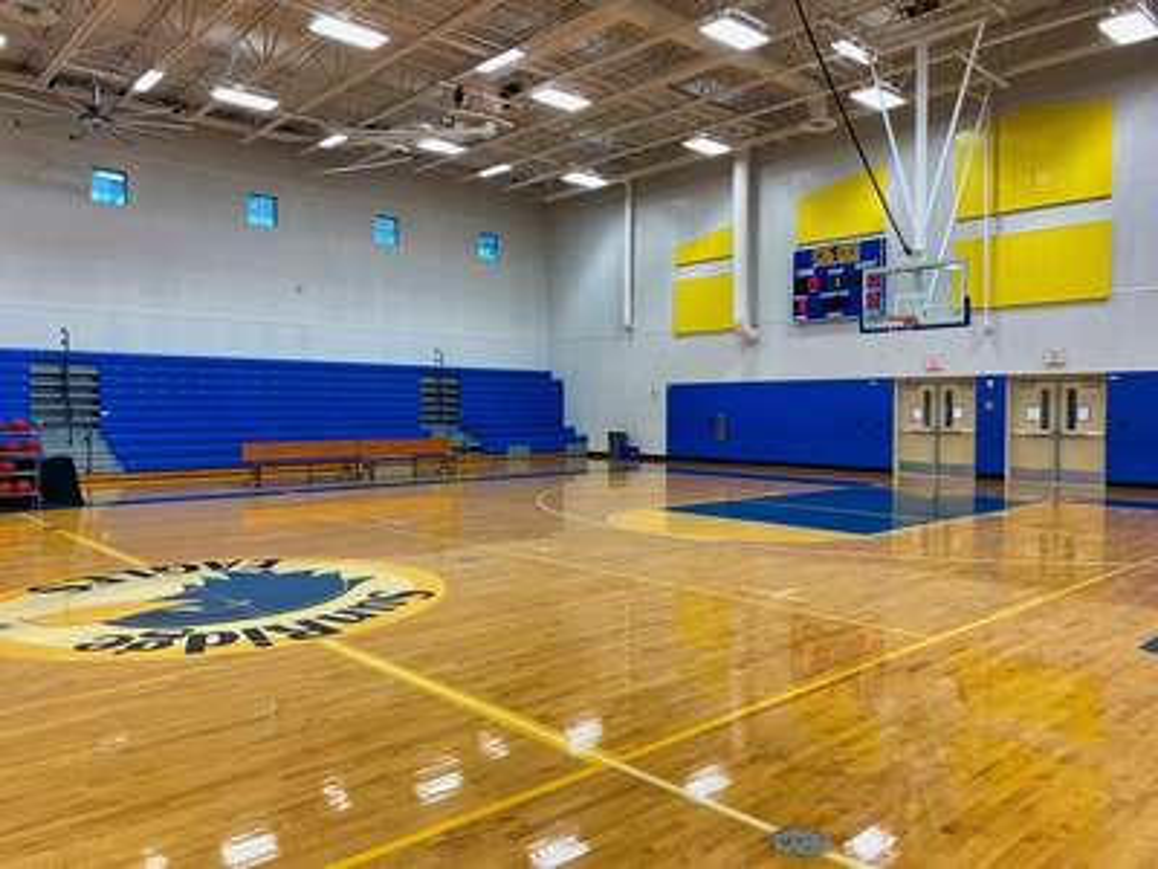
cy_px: 434
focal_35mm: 26
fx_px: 870
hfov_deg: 67.3
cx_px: 579
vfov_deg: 53.1
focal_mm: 4.25
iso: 100
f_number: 1.8
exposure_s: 1/120
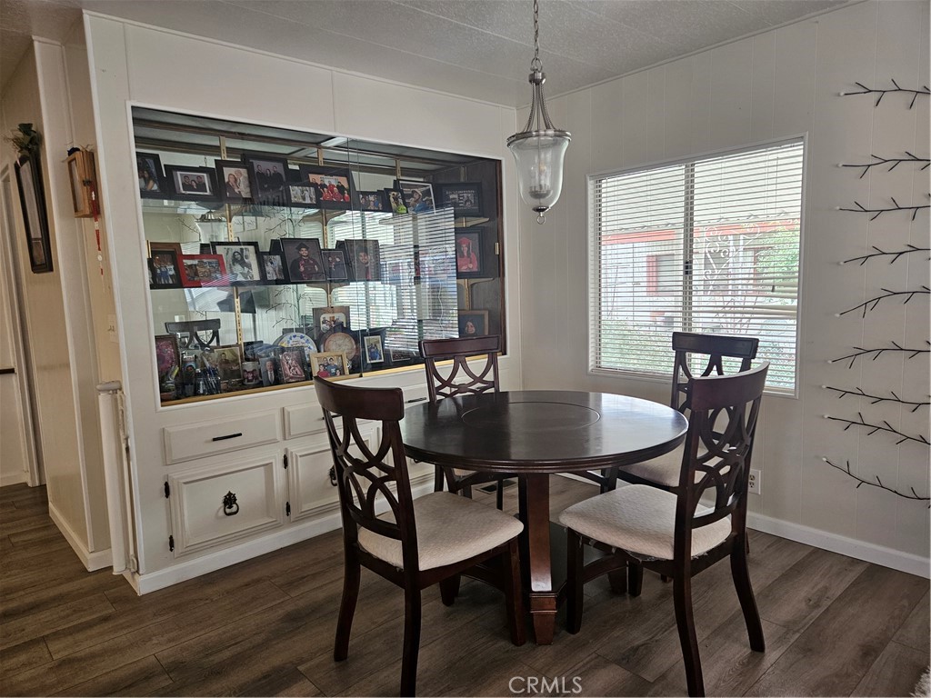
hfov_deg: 73.9
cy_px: 349
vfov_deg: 58.9
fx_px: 619
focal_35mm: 23
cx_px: 466
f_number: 1.8
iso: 160
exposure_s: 1/120
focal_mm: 5.4
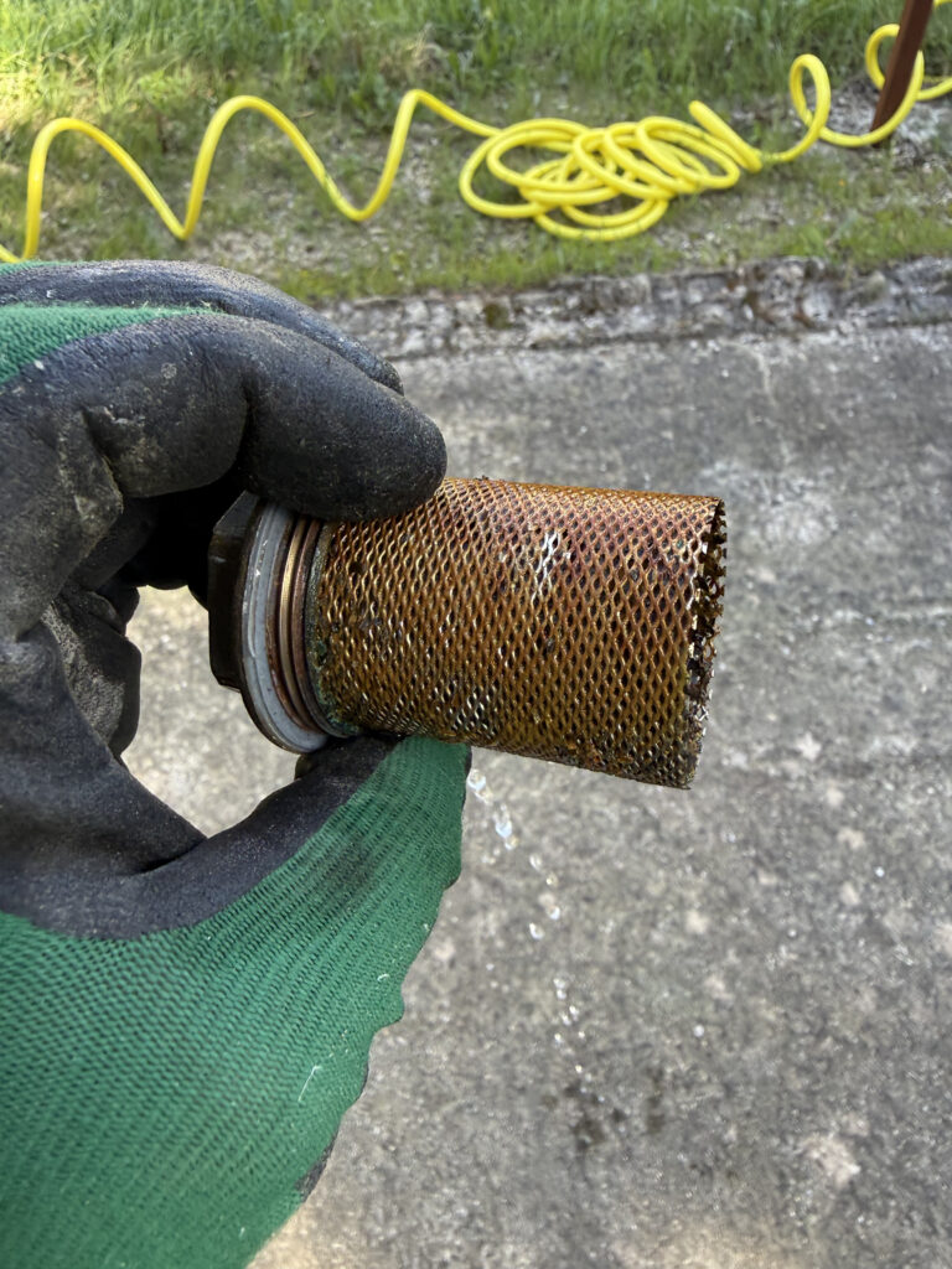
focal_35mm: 24
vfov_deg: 71.6
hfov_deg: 56.8
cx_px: 476
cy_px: 634
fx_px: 880
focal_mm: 2.22
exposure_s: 1/99
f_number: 2.2
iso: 64
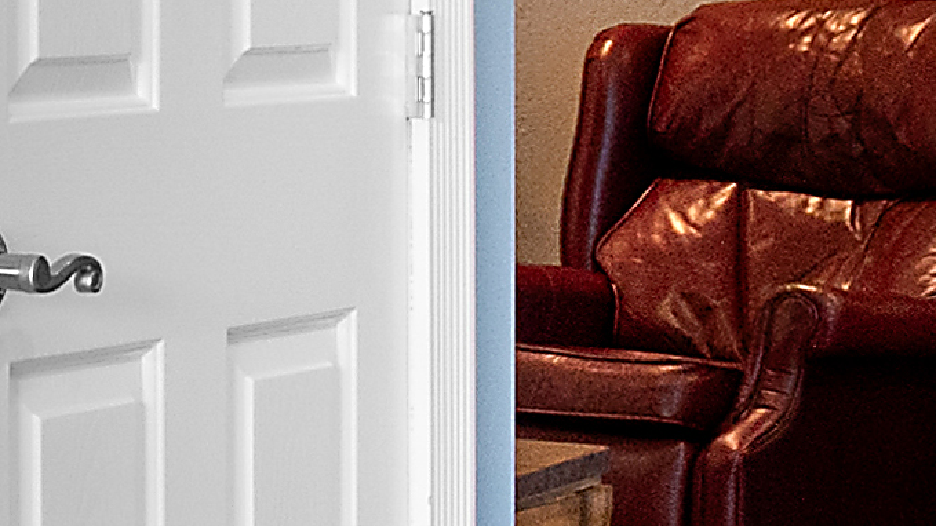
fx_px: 3301
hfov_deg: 11.7
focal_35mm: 133
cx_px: -1602
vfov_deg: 9.1
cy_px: -18
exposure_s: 1/6
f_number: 5.6
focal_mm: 8
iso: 200
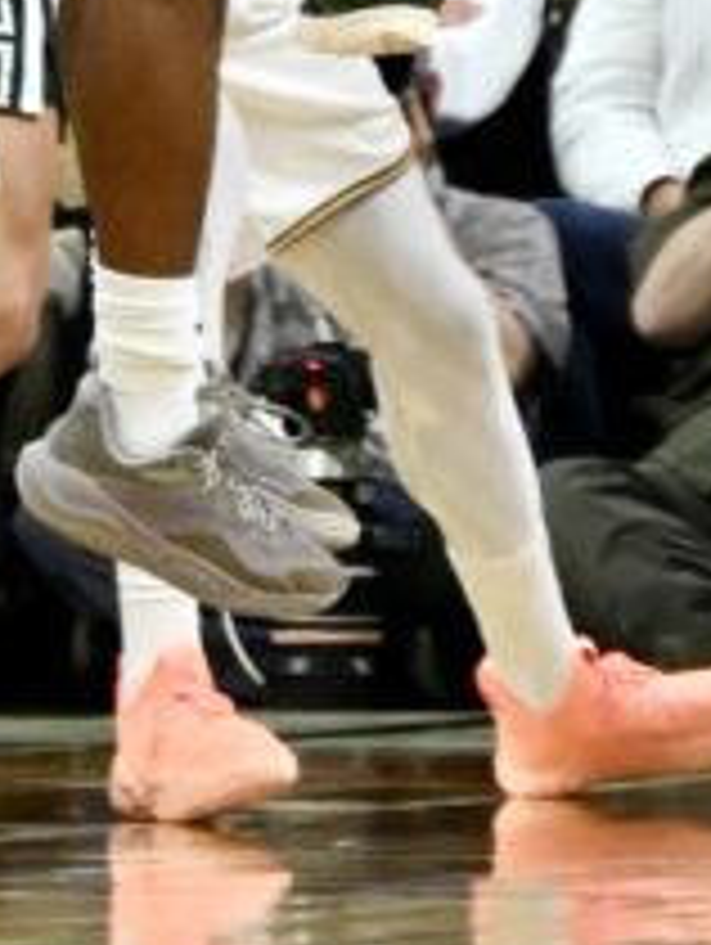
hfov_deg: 2.0
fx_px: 20498
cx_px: 362
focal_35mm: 750
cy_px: -1152
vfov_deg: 2.6
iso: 10000
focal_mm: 160
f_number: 6.3
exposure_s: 1/1600
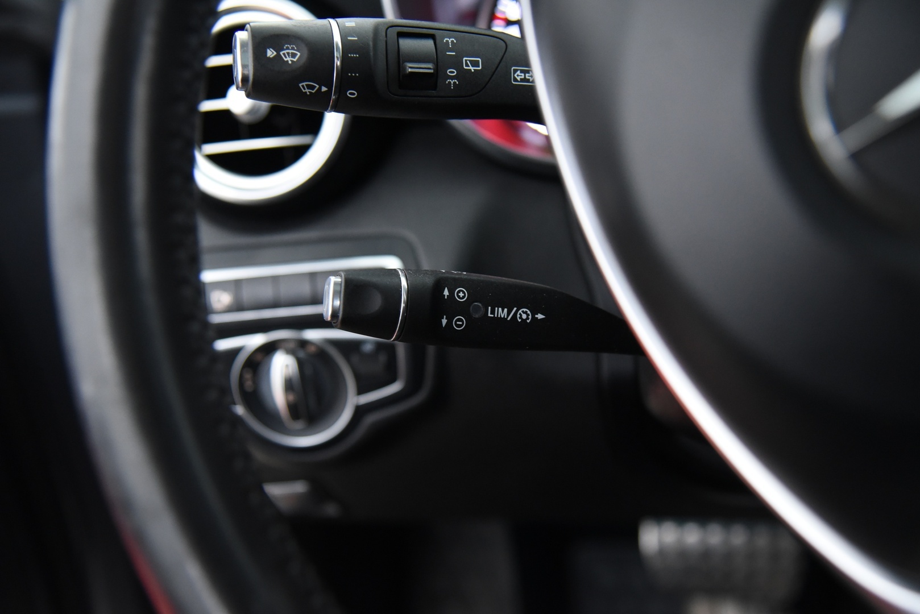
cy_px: 307
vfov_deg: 29.3
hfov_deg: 42.7
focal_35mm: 46
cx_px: 460
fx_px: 1176
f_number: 4
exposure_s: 1/20
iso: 4000
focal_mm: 46
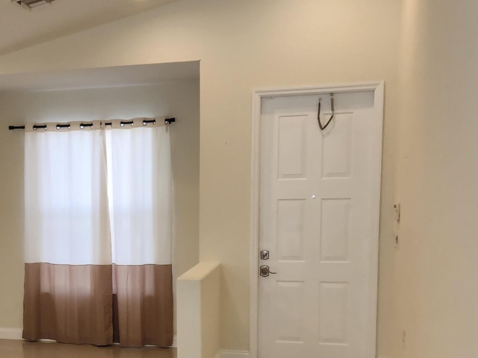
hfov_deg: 33.2
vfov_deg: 26.3
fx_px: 759
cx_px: 54
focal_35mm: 55
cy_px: 264
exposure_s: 1/180
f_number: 1.8
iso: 100
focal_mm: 5.4
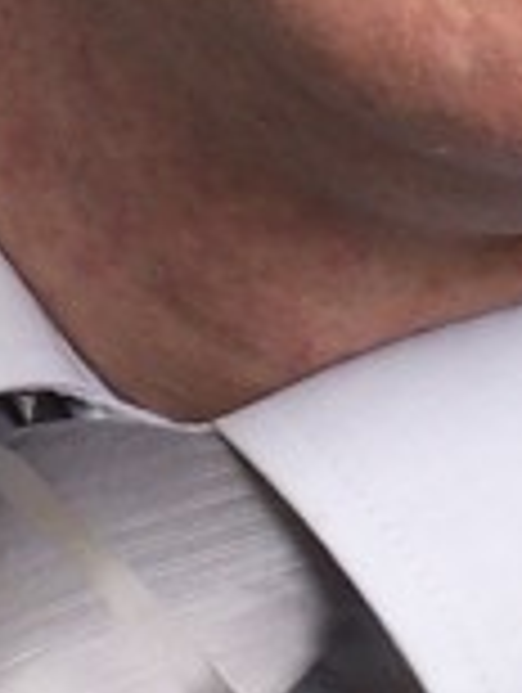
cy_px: -497
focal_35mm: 809
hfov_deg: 1.8
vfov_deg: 2.4
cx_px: 720
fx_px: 16221
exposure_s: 1/60
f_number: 8
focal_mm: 21.2
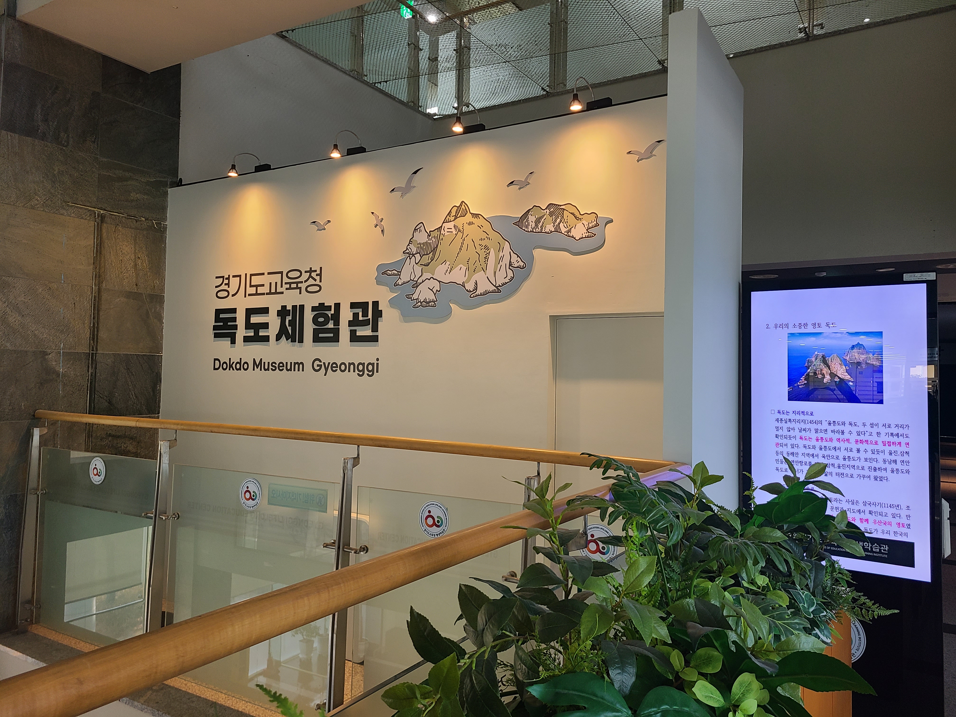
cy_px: 358
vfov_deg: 53.1
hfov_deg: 67.3
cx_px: 478
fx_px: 718
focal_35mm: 26
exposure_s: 1/60
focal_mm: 5.4
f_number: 1.8
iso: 80
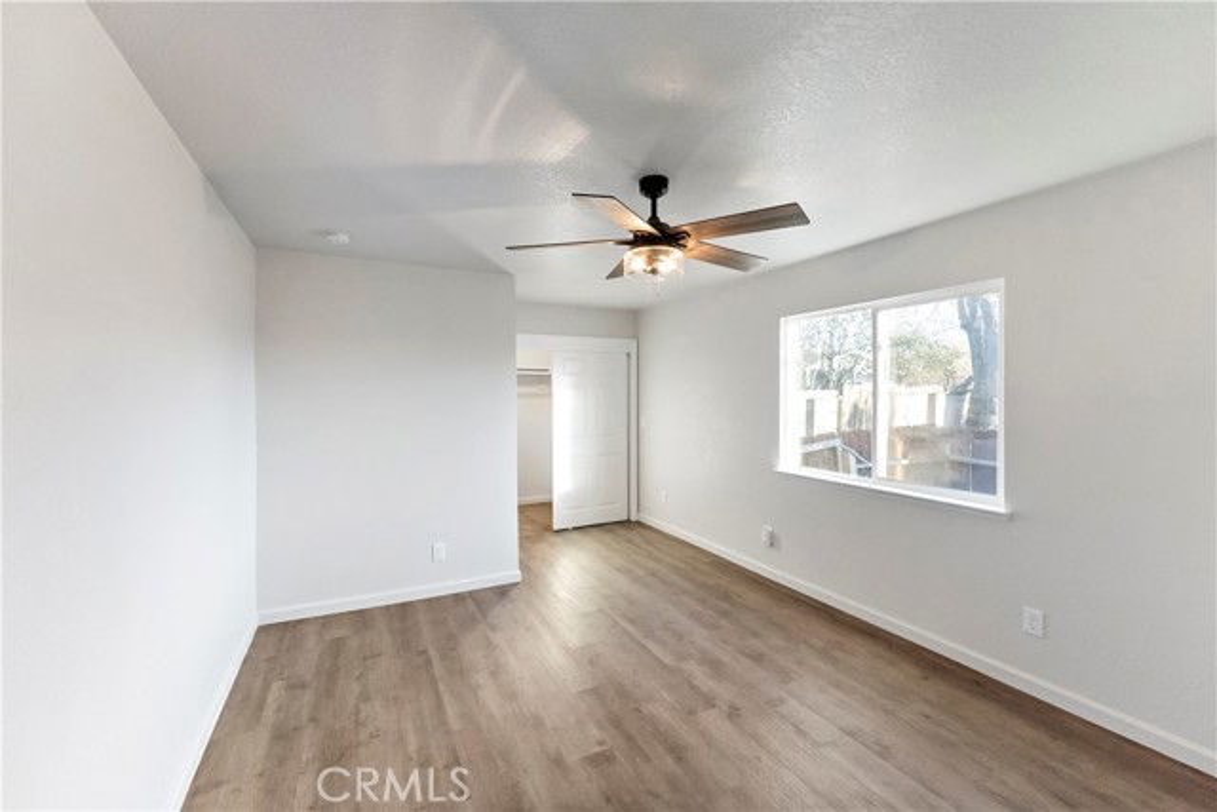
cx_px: 608
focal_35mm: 14
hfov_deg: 104.2
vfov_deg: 81.2
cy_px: 406
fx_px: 473
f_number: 4
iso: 800
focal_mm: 14
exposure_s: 1/160
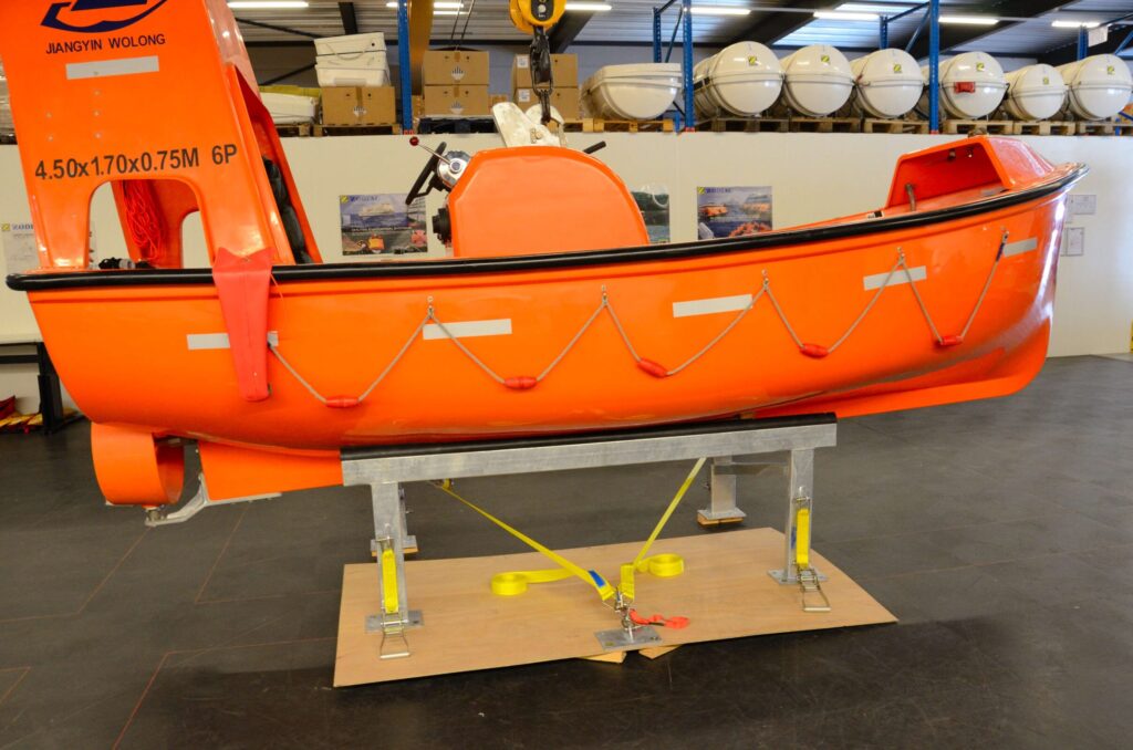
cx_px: 566
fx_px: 848
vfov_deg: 47.7
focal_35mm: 27
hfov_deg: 67.5
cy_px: 375
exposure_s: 1/30
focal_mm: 18
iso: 1250
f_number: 8
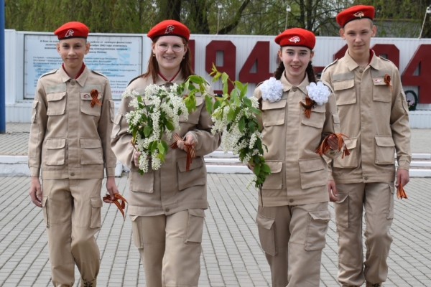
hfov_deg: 35.1
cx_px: 216
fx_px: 682
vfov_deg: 23.8
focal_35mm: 57
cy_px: 144
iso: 200
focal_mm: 38
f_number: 10
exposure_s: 1/400
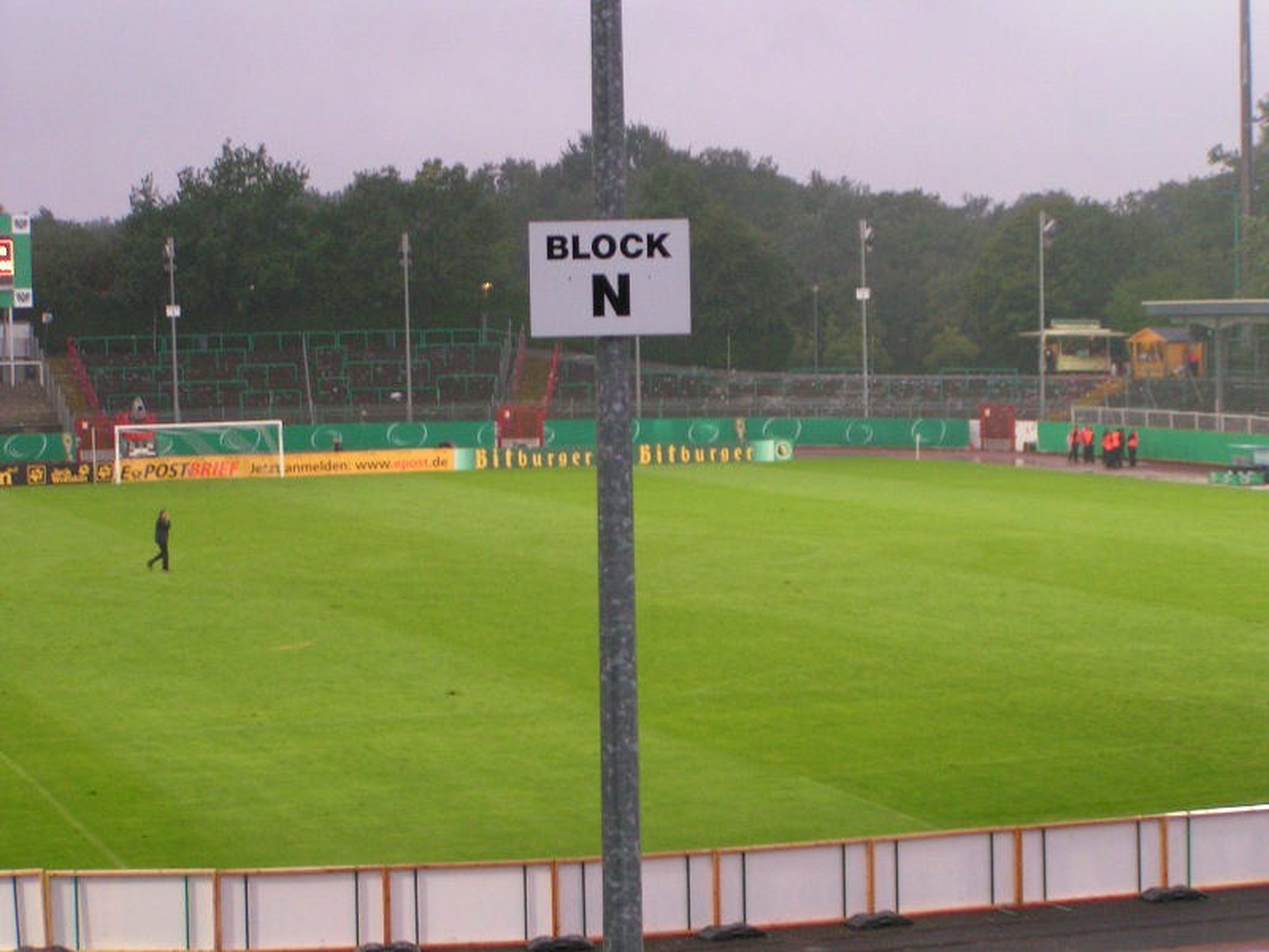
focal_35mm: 86
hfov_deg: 22.8
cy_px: 476
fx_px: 3153
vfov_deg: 17.2
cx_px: 634
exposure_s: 1/50
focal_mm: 13.2
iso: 200
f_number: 3.2
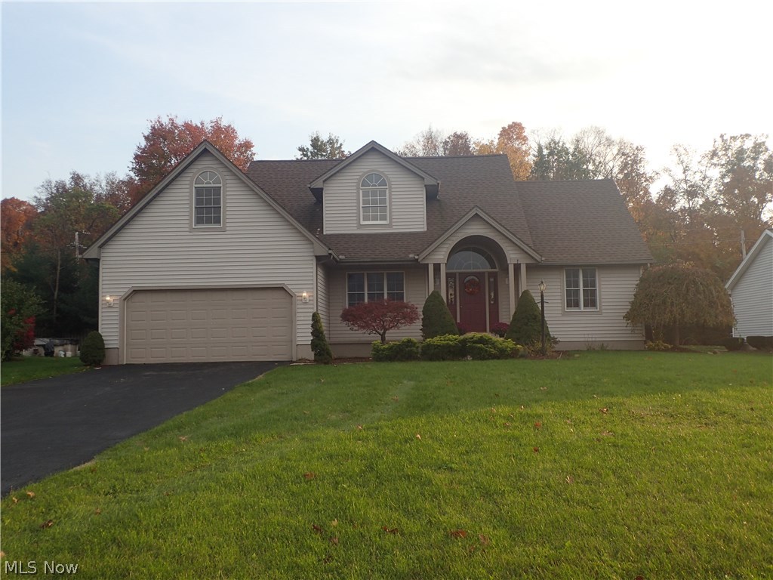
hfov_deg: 56.8
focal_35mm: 32
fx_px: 715
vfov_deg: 44.2
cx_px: 386
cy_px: 290
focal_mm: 5.87
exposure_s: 1/250
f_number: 3.2
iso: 100
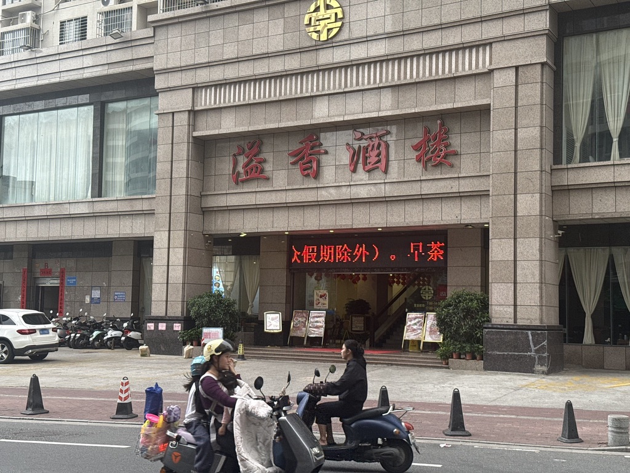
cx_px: 315
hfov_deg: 39.7
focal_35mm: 48
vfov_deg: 30.3
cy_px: 236
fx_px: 874
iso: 64
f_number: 1.78
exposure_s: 1/276
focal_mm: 6.76
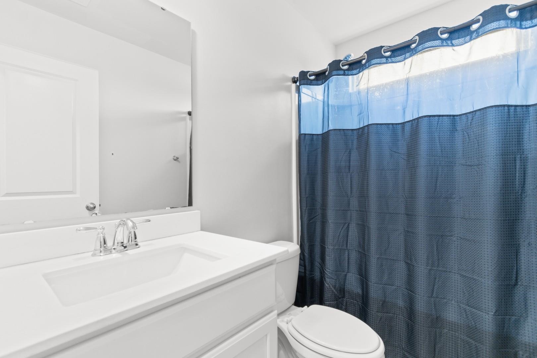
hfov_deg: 100.4
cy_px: 179
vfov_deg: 77.3
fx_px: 224
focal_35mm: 15
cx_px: 268
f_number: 4.5
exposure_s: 6
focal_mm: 10
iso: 100
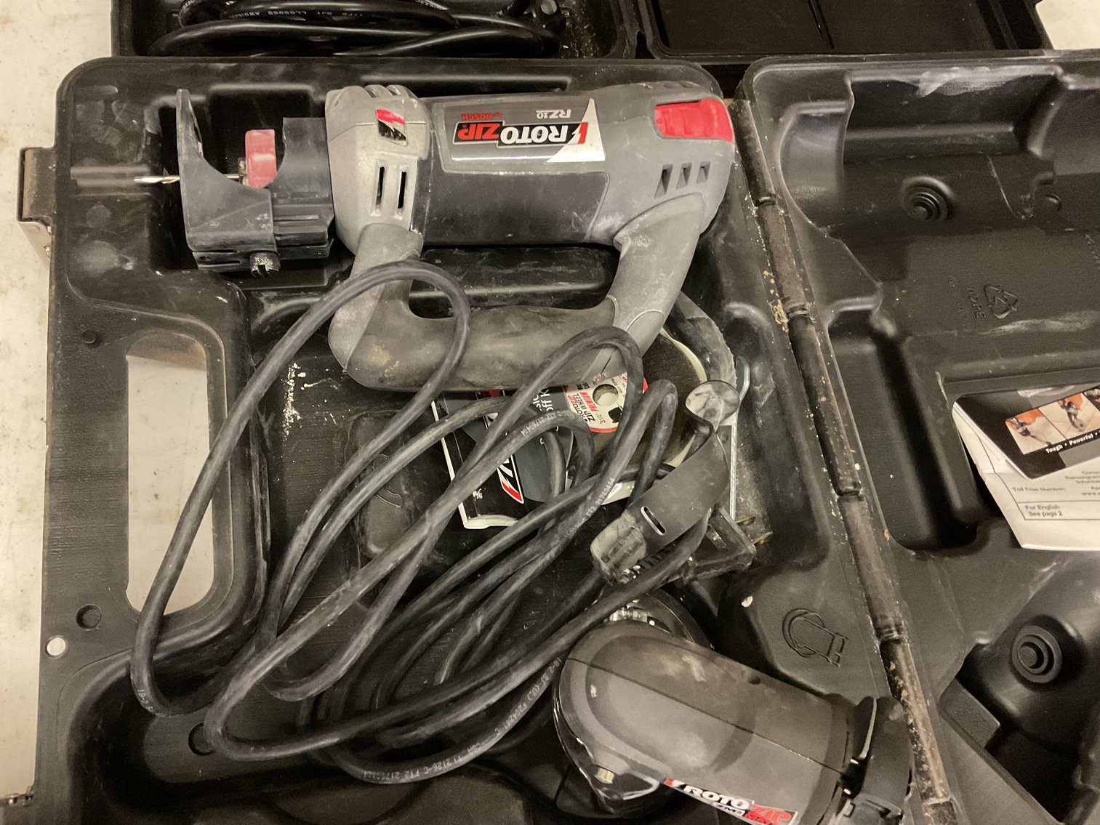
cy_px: 412
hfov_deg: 61.7
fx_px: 922
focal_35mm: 29
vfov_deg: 48.2
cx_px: 550
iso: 500
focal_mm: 3
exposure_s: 1/30
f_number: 1.8
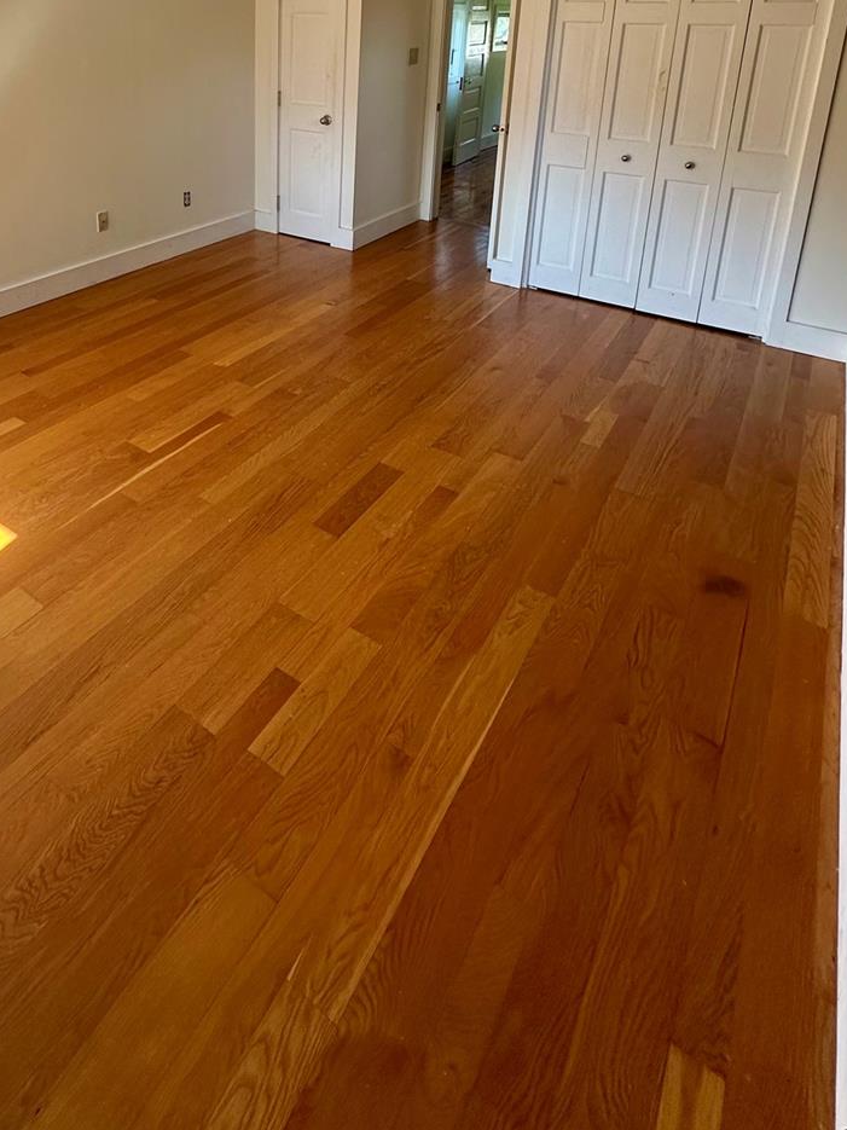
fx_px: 751
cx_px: 280
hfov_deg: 57.5
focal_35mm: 23
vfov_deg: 66.9
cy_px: 222
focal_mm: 2.22
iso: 125
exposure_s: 1/99
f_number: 2.2
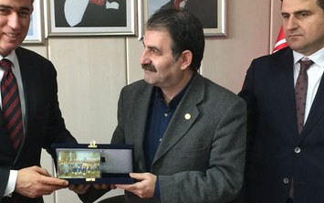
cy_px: 133
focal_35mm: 58
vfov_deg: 22.3
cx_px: 145
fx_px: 512
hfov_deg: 35.1
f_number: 2.2
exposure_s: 1/17
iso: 125
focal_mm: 4.15
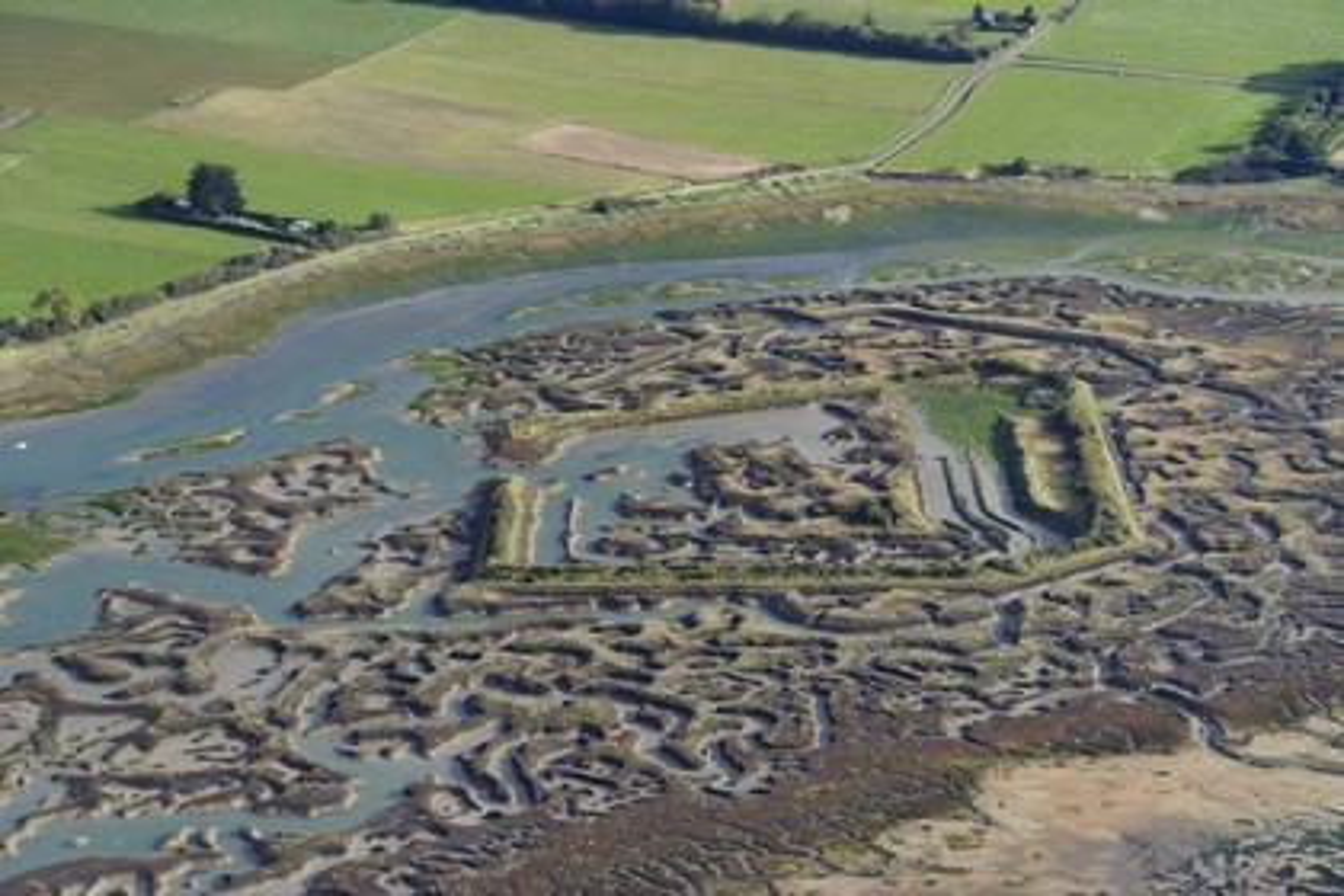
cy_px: 448
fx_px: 4106
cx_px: 672
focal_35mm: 110
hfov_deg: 18.6
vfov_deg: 12.5
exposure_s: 1/1000
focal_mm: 110
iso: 400
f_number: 6.3
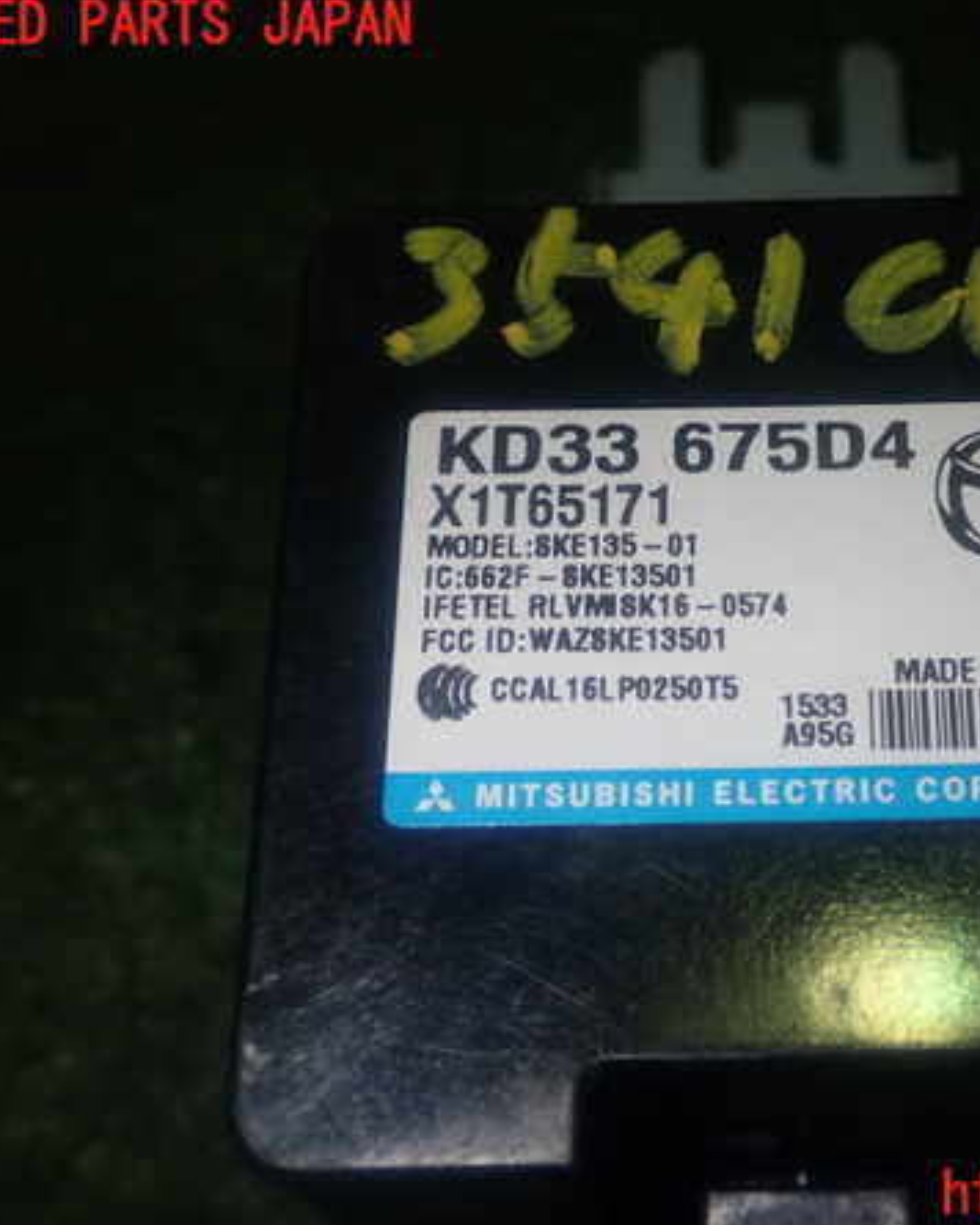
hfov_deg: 27.7
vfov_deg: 34.7
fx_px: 1958
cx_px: 738
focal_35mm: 54
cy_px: 611
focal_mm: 7.31
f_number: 8
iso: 200
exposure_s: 1/40
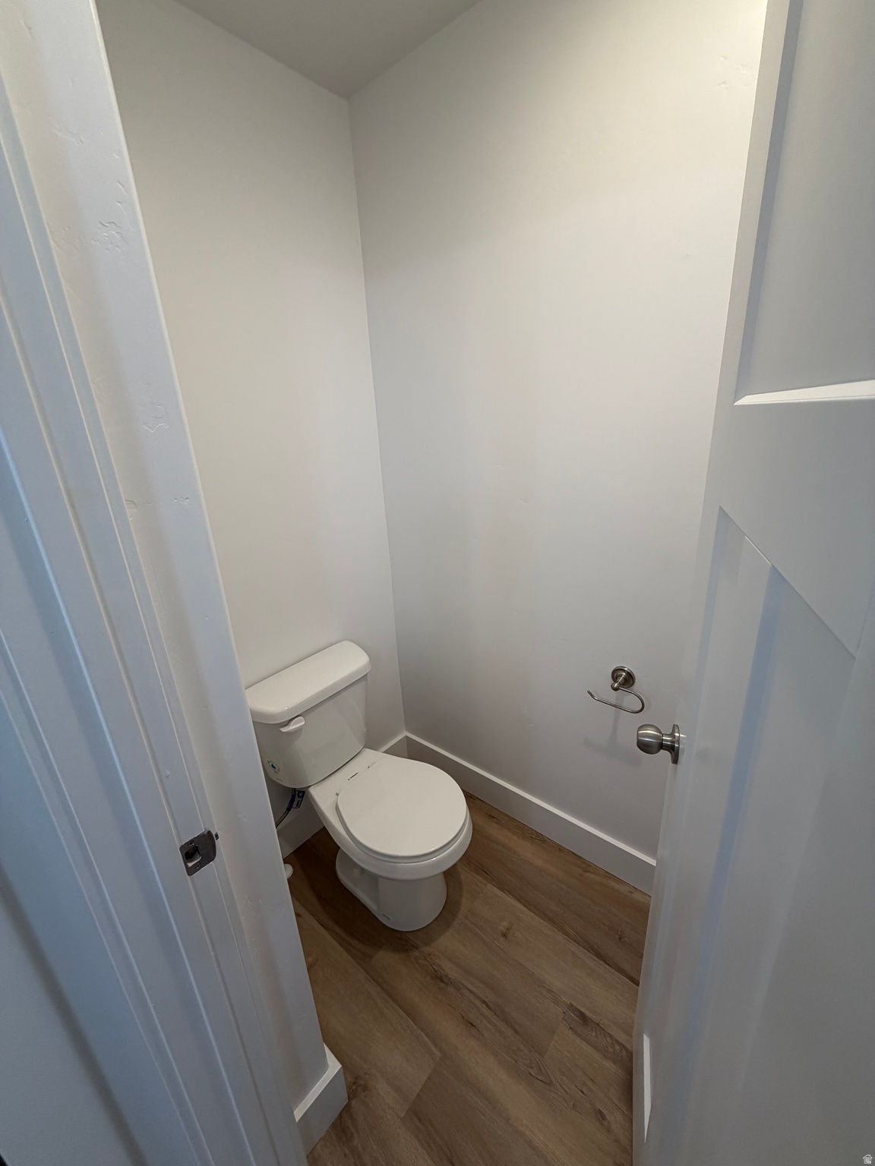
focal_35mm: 14
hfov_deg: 85.7
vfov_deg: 102.1
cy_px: 583
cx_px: 438
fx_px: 472
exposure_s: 1/120
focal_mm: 2.22
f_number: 2.2
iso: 160
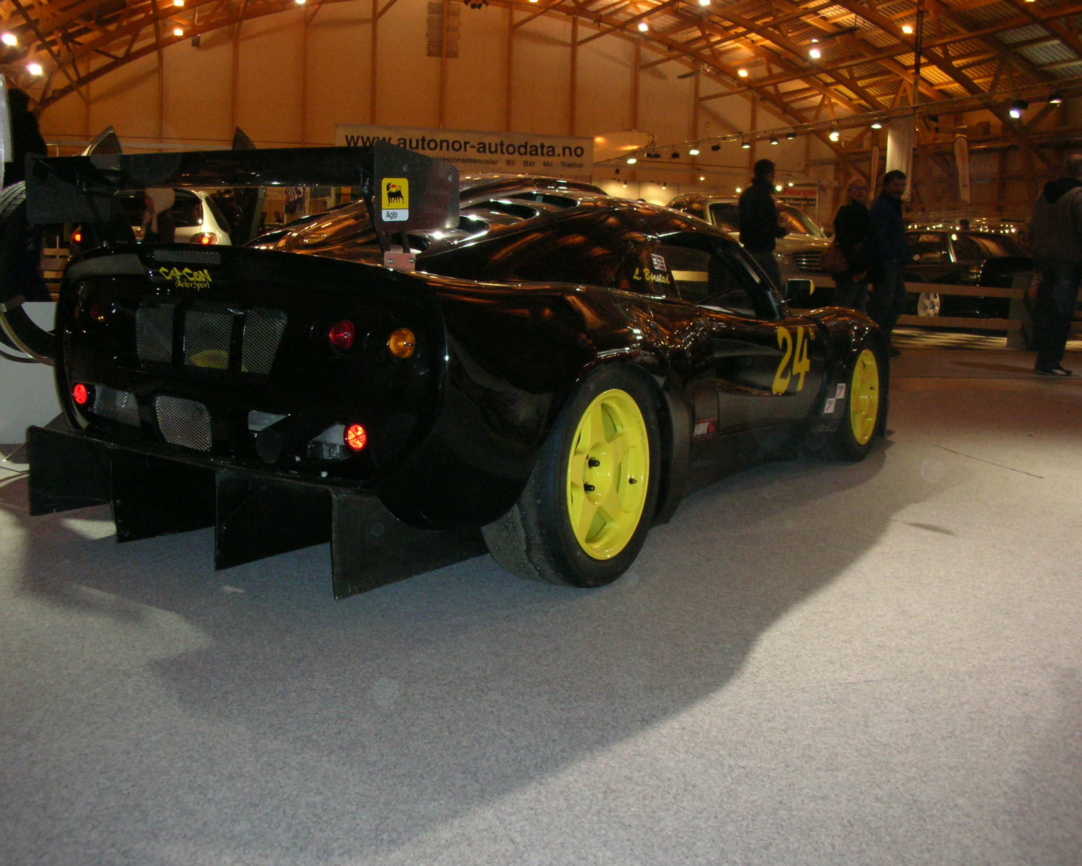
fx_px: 1185
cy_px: 433
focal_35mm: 37
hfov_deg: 49.0
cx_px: 505
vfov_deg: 40.1
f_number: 3
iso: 200
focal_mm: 5.8
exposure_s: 1/60.1
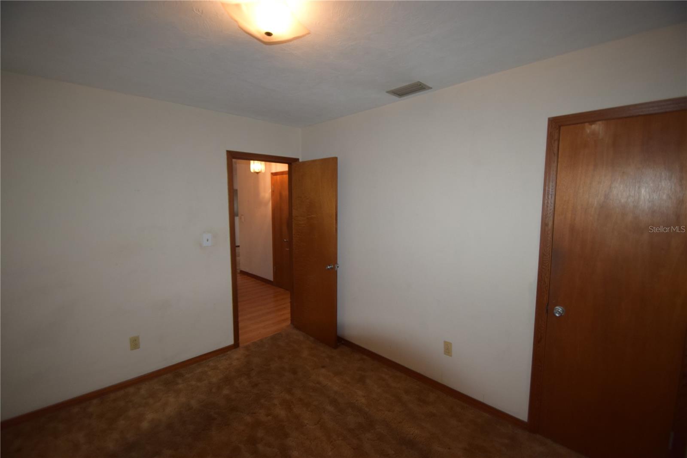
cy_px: 229
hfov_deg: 100.4
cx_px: 344
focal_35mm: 15
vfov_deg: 77.3
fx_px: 286
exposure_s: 1/60
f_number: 3.5
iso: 800
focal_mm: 10
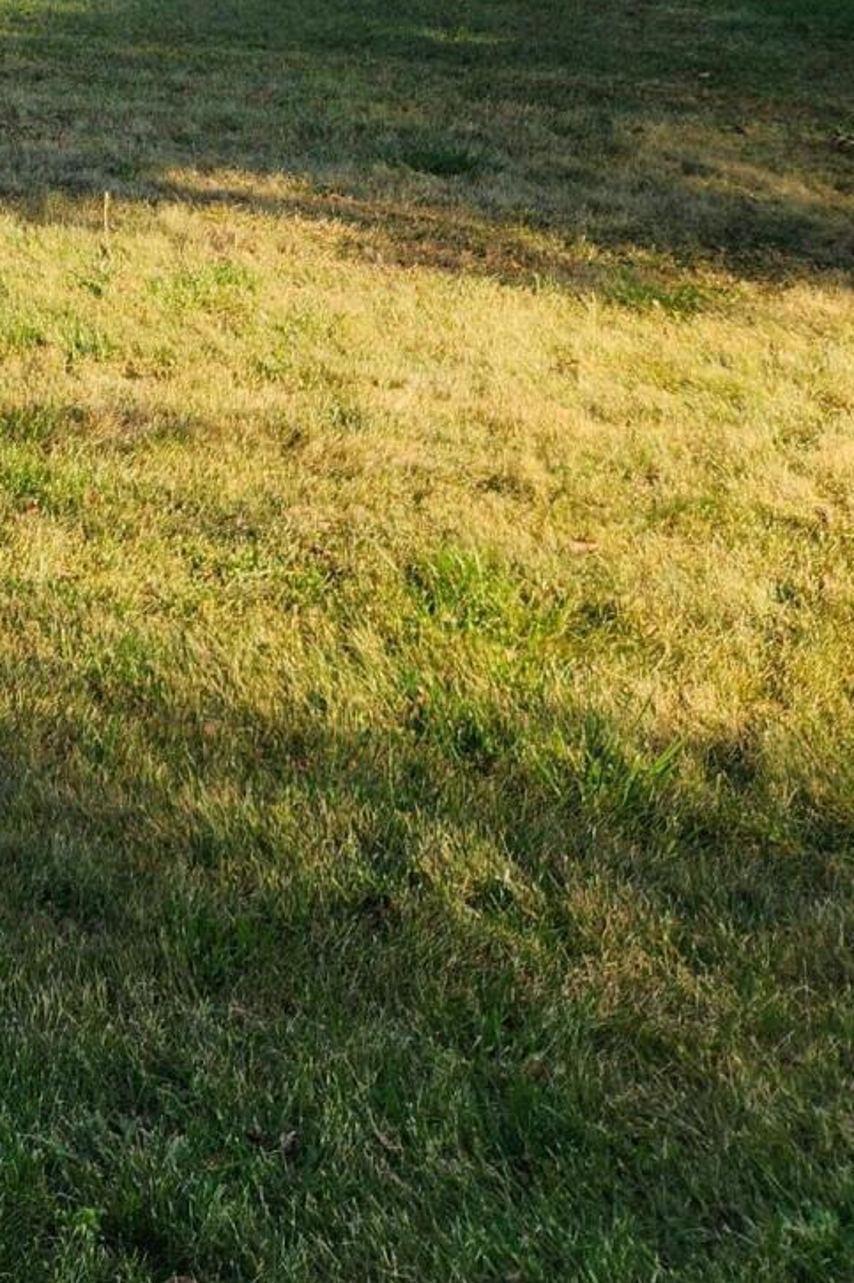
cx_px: -465
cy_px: -313
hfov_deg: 18.1
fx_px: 2349
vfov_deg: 26.6
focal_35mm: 66
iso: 20
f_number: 1.8
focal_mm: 5.4
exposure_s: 1/730
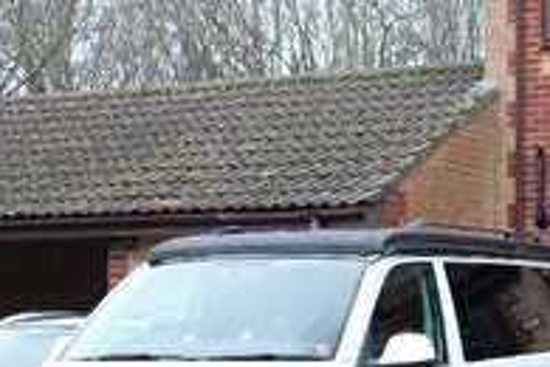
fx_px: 1482
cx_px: 556
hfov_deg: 20.3
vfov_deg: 14.1
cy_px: 275
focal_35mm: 97
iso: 200
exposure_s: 1/120
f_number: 4
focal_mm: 18.2
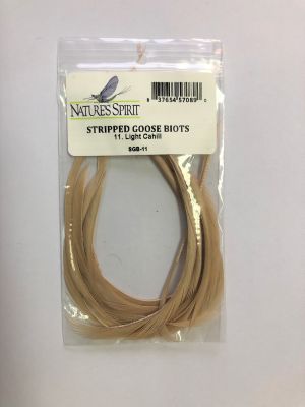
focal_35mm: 28
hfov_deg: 49.7
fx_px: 329
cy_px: 204
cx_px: 152
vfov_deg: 63.4
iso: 25
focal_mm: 3.99
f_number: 1.8
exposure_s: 1/50
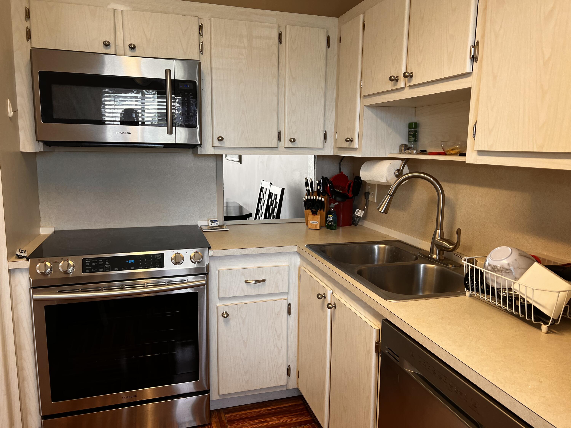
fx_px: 429
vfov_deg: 53.1
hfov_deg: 67.3
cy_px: 214
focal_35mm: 26
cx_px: 286
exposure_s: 1/120
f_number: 1.5
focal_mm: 5.7
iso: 100
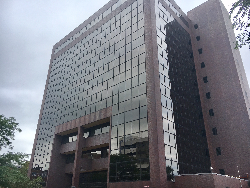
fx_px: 209
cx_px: 125
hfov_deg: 61.7
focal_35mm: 29
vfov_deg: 48.2
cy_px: 94
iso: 25
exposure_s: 1/1083
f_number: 2.2
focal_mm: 4.15
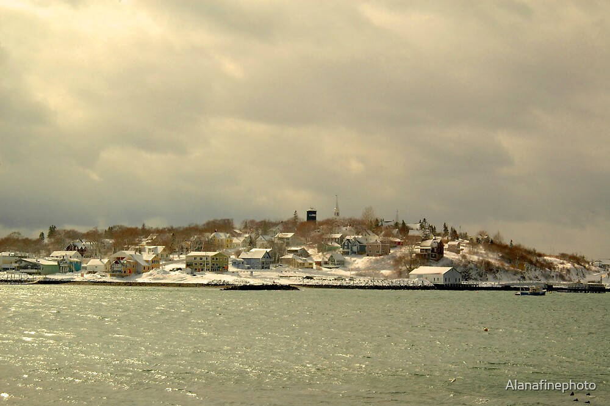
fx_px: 1219
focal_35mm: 72
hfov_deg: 28.1
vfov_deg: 18.9
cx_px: 305
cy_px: 203
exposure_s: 1/100
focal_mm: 48
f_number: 22
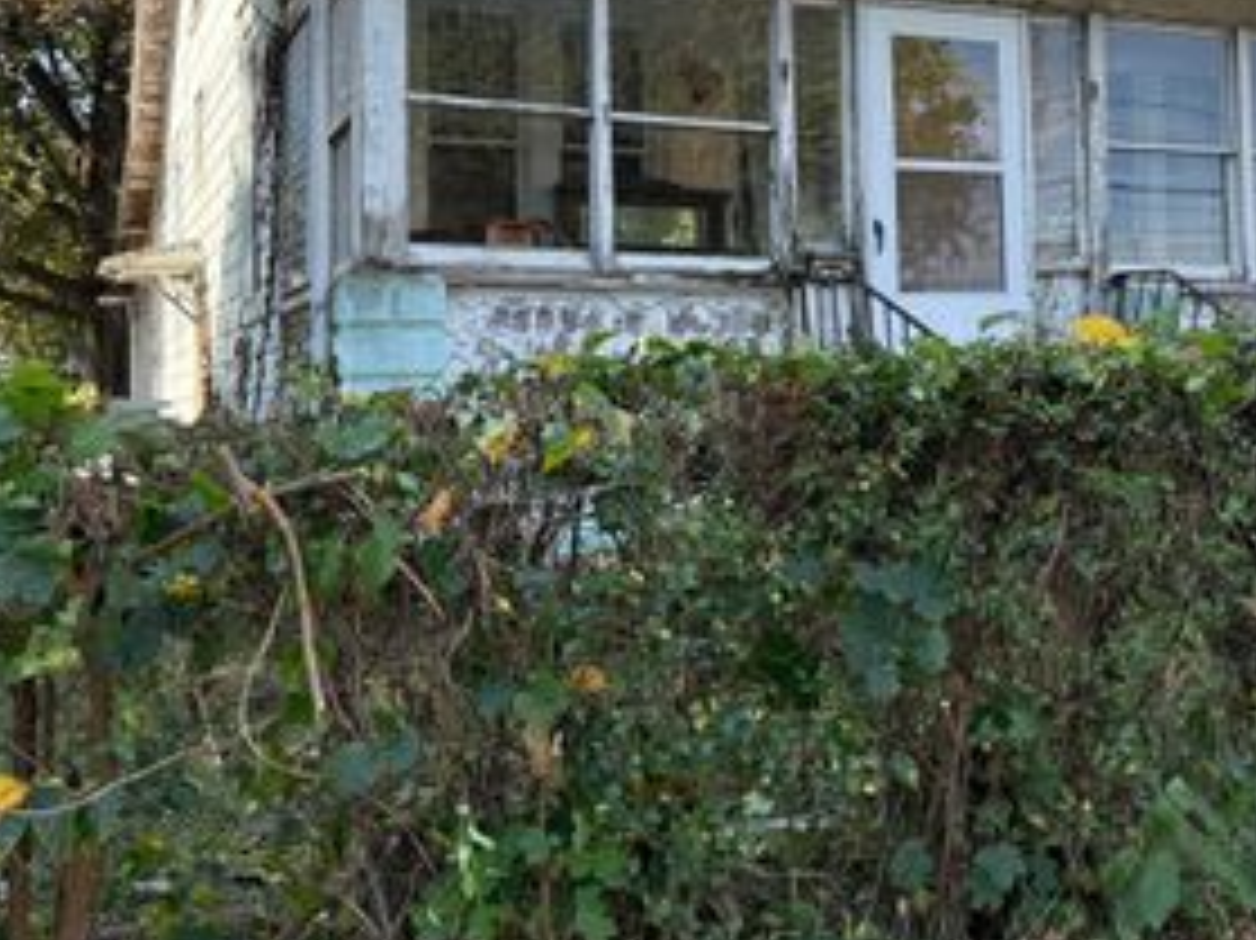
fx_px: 1560
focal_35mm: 43
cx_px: 815
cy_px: 308
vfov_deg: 33.3
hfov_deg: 43.4
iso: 100
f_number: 1.78
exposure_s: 1/1106
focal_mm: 6.76
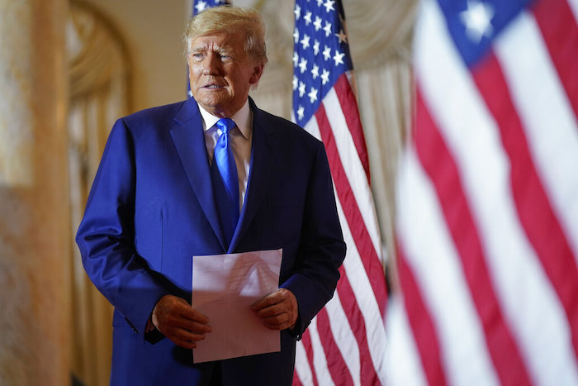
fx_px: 2184
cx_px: 289
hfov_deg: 15.1
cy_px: 193
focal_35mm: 136
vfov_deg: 10.1
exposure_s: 1/500
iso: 2000
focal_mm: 136
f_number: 2.8
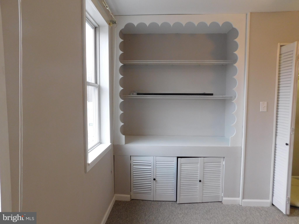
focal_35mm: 23
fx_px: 199
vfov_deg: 58.9
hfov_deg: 73.9
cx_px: 150
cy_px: 112
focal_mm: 4
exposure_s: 1/30
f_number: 3
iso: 220
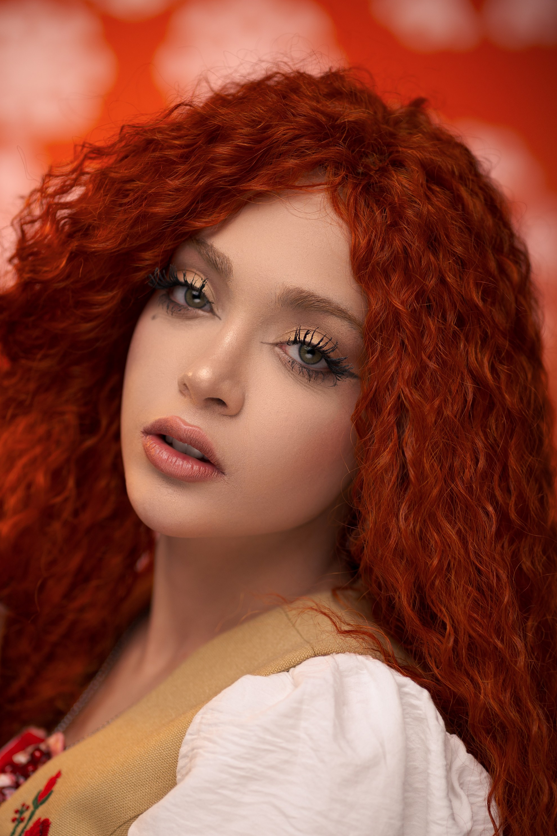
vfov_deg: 17.5
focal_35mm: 117
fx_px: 2715
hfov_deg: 11.7
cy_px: 520
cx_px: 249
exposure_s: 1/250
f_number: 2.2
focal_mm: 85
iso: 125
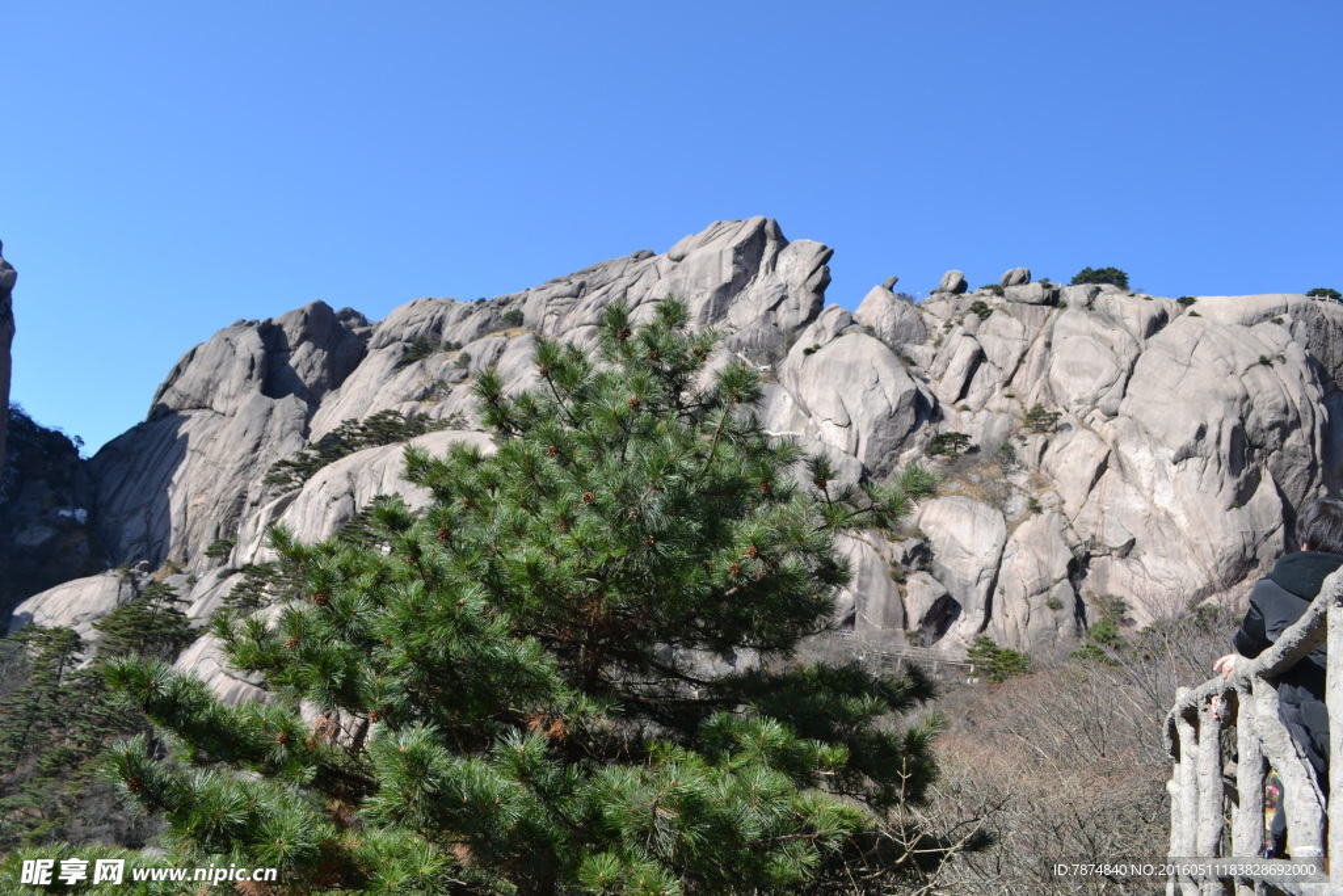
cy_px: 448
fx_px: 1119
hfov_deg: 61.9
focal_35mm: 30
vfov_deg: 43.6
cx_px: 672
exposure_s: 1/160
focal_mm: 20
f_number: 6.3
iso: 100
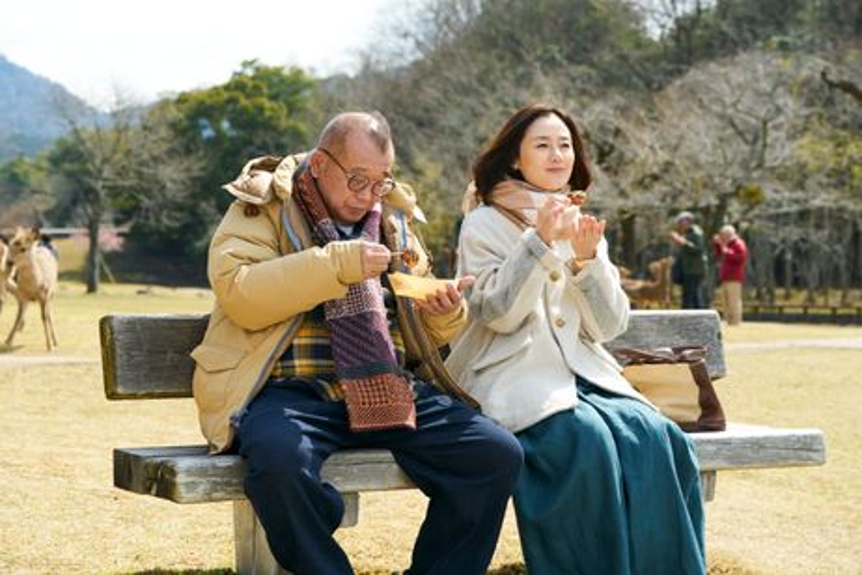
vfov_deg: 19.5
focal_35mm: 70
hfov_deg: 28.8
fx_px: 1676
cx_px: 431
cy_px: 288
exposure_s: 1/500
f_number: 5.6
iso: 200
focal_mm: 70
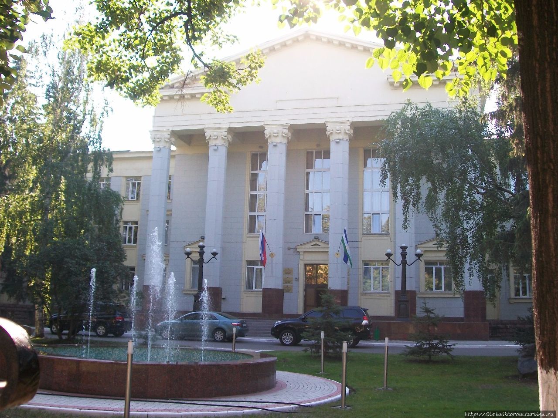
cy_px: 209
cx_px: 279
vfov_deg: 39.7
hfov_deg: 51.4
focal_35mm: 36
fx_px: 580
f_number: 2.7
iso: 80
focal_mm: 6
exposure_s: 1/250
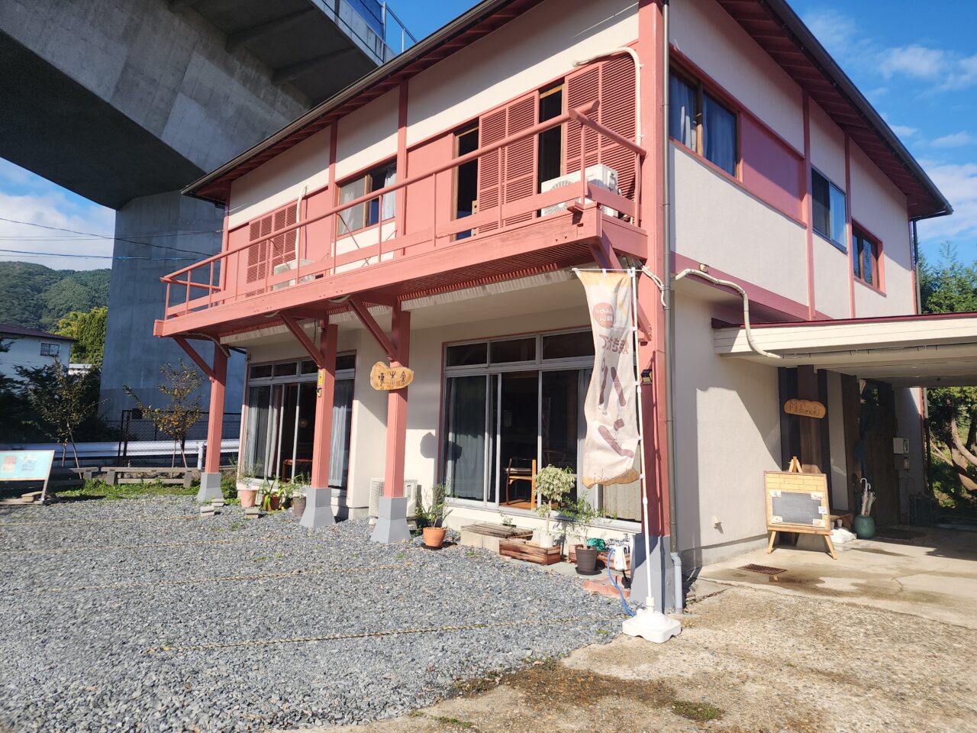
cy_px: 366
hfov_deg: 73.9
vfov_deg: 58.9
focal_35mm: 23
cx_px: 488
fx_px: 649
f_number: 1.8
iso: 12
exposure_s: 1/942
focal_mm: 6.4
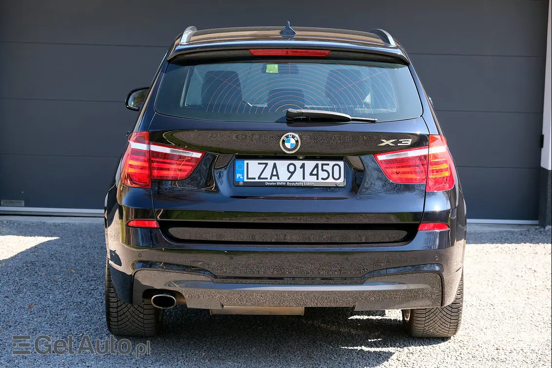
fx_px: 1272
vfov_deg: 16.4
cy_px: 184
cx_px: 276
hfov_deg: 24.5
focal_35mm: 83
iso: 320
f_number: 5
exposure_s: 1/200
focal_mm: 55
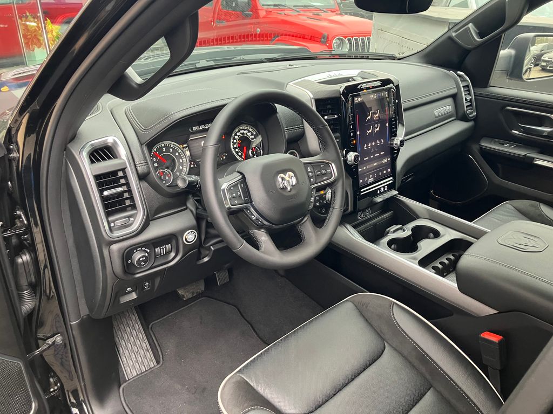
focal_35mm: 28
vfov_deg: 49.7
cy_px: 207
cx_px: 276
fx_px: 447
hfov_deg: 63.4
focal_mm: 3.99
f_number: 1.8
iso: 250
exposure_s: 1/60
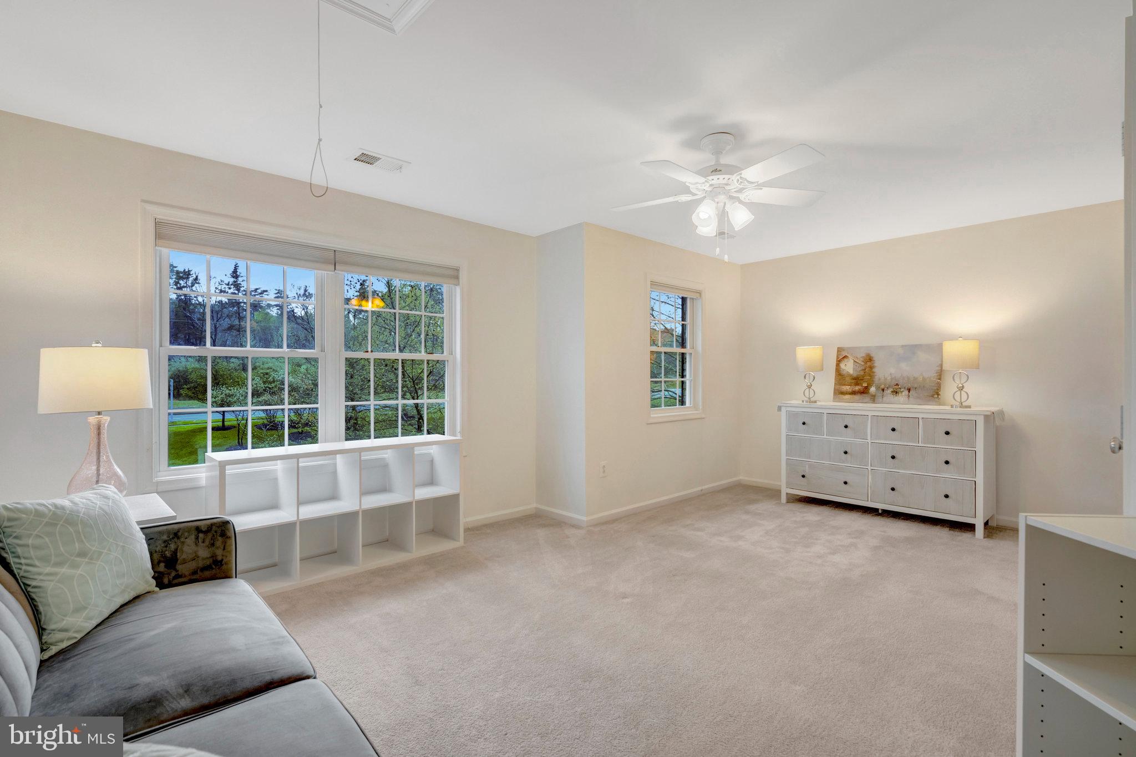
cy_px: 378
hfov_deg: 96.7
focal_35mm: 16
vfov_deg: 73.7
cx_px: 568
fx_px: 505
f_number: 8
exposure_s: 1/60
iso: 1250
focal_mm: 16
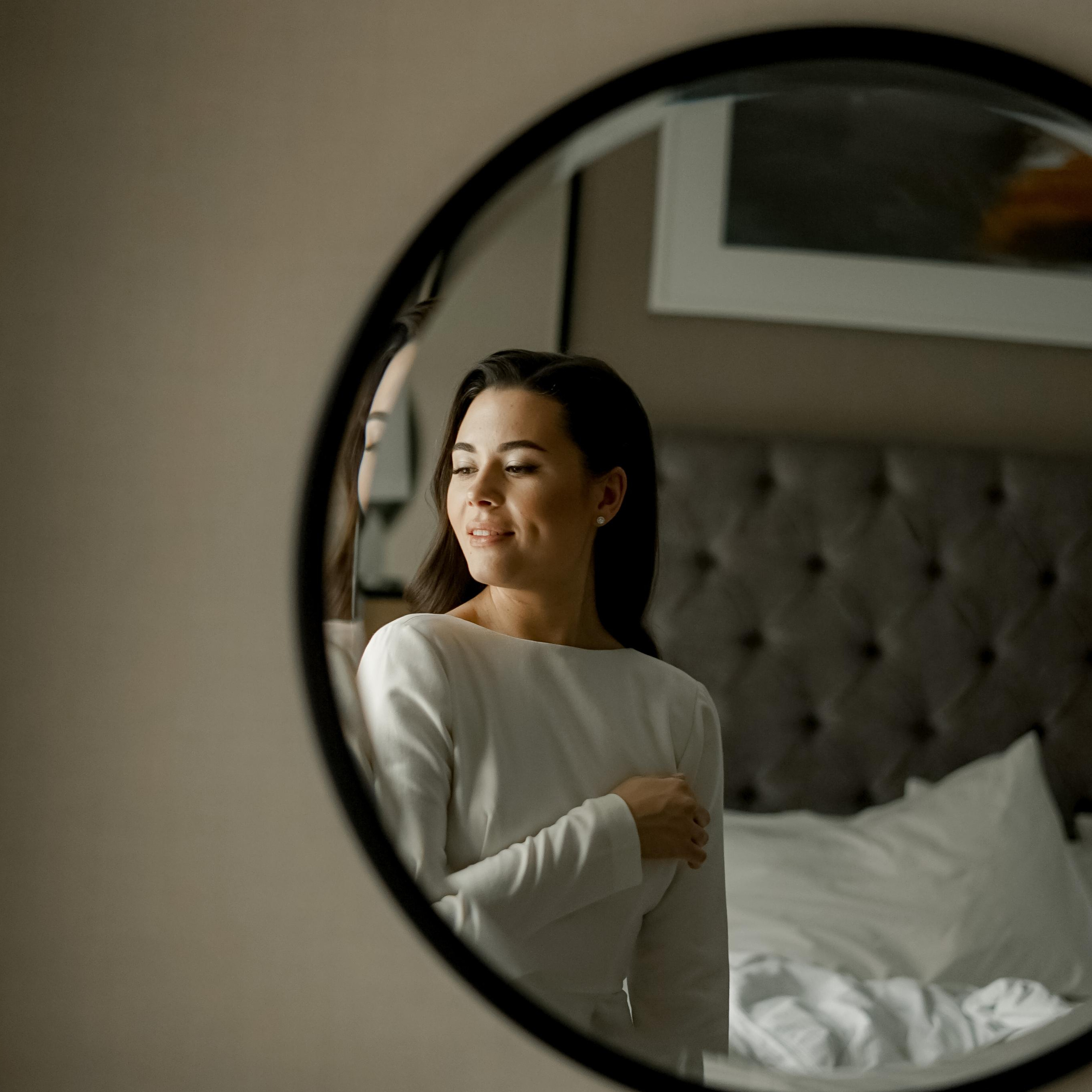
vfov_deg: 26.9
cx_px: 544
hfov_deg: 26.9
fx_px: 2284
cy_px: 629
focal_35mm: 64
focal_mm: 50
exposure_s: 1/125
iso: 500
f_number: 1.8
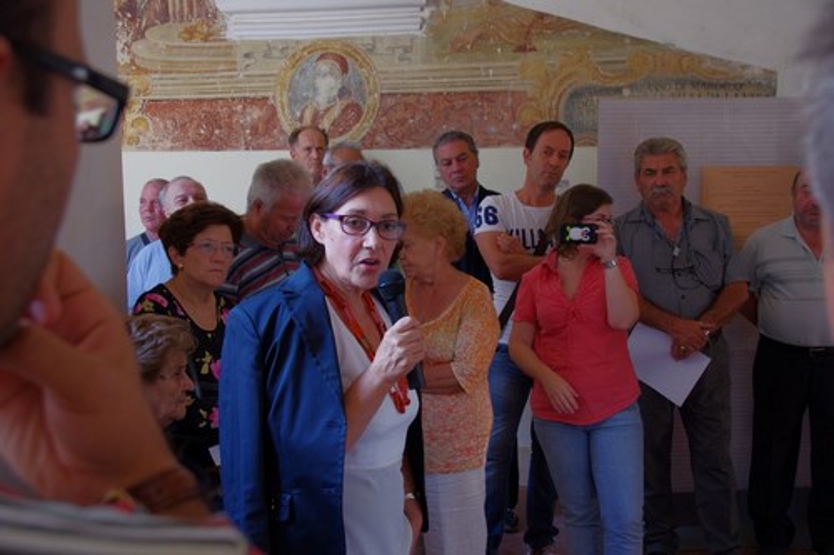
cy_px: 278
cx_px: 417
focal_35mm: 46
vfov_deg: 28.9
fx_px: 1077
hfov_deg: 42.3
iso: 800
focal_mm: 31
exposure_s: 1/60
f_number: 6.3
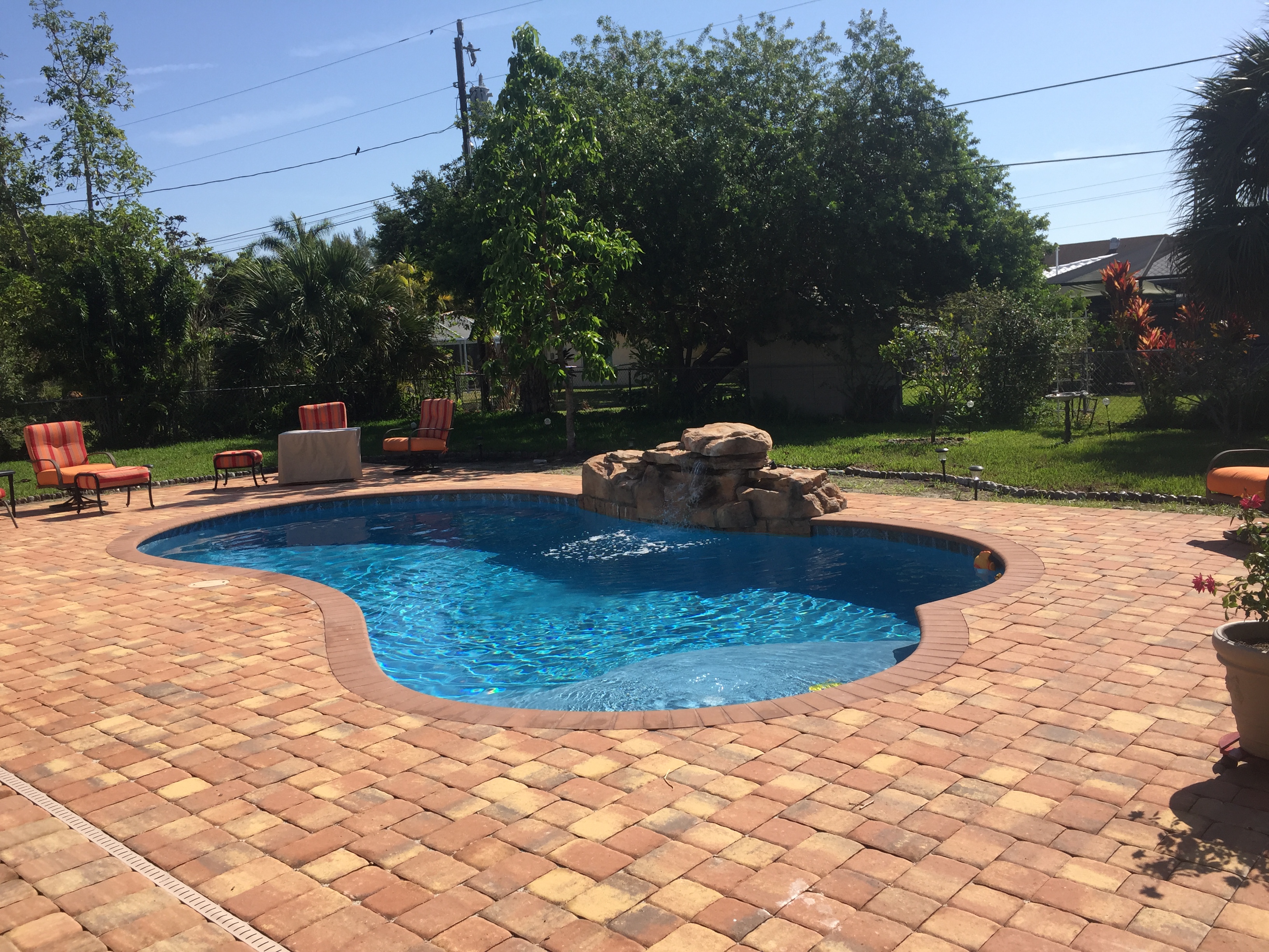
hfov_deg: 61.7
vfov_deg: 48.2
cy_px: 476
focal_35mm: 29
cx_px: 634
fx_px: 1063
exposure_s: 1/1799
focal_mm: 4.15
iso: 32
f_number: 2.2
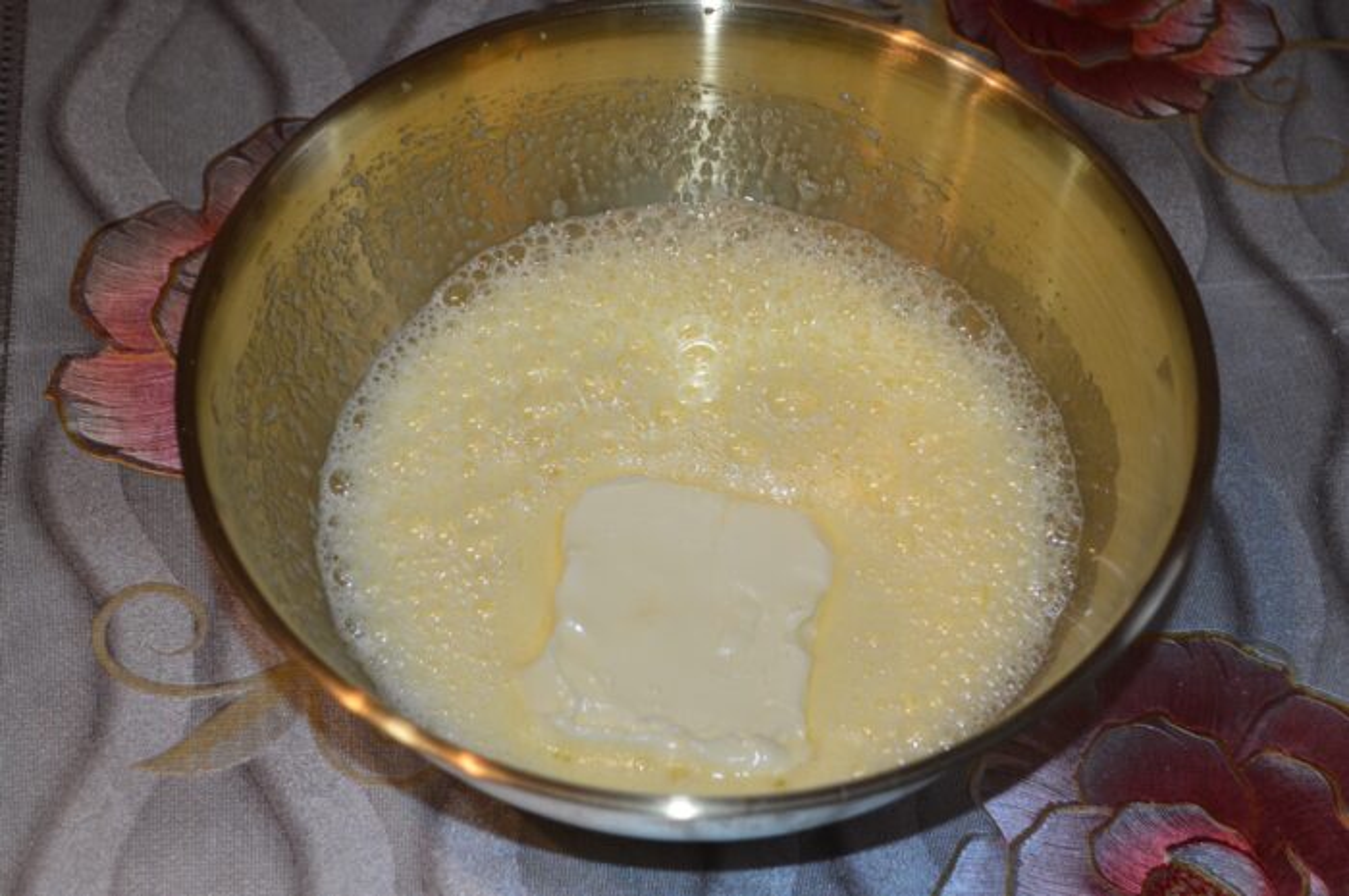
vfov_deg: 21.5
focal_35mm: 63
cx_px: 674
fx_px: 2358
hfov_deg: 31.9
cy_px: 448
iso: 720
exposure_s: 1/60
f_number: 5.3
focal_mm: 42
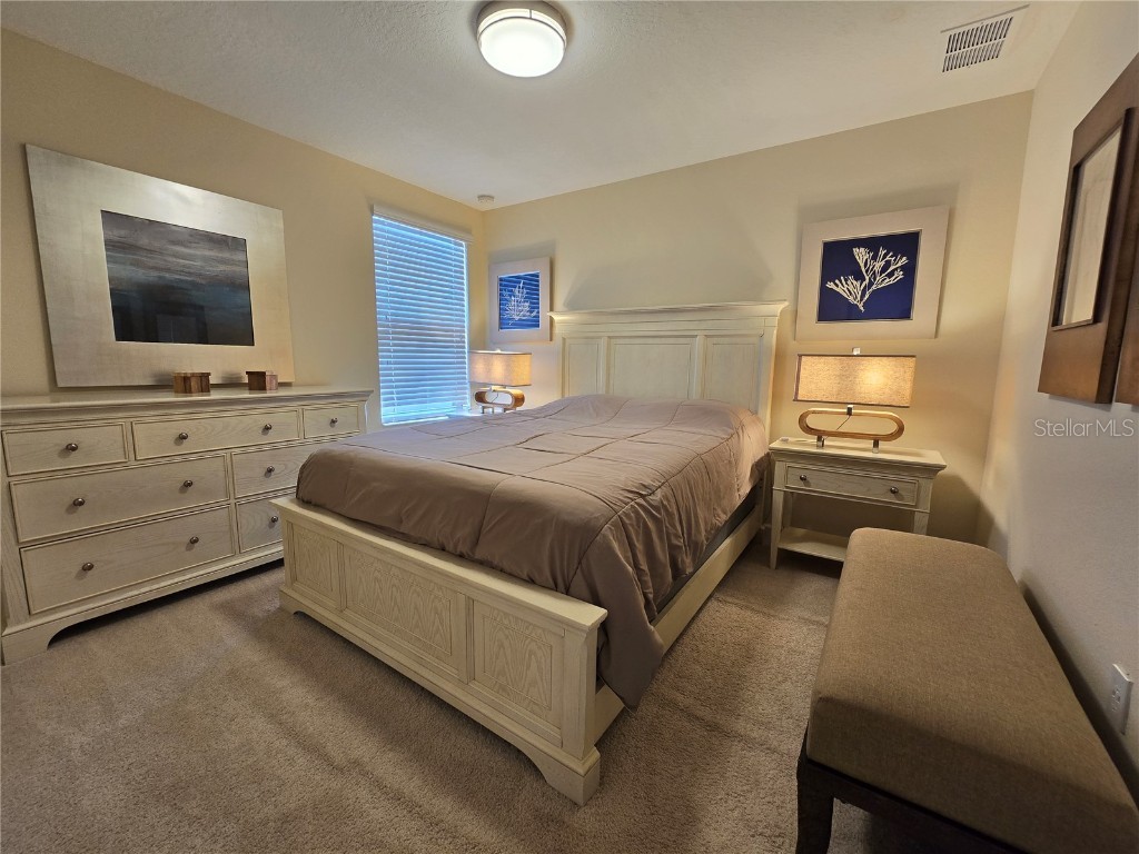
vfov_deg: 89.9
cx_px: 570
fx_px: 428
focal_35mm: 13
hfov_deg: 106.2
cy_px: 427
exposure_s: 1/60
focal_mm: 2.2
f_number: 2.2
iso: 100
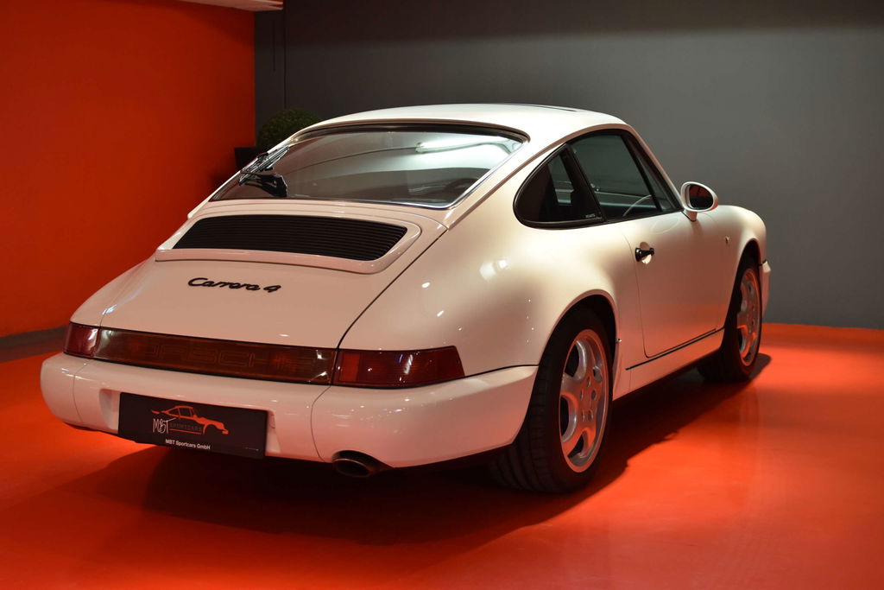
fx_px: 1289
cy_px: 295
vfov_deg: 25.8
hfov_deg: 37.8
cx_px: 442
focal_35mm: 52
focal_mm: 35
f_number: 3.5
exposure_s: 1/60
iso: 800
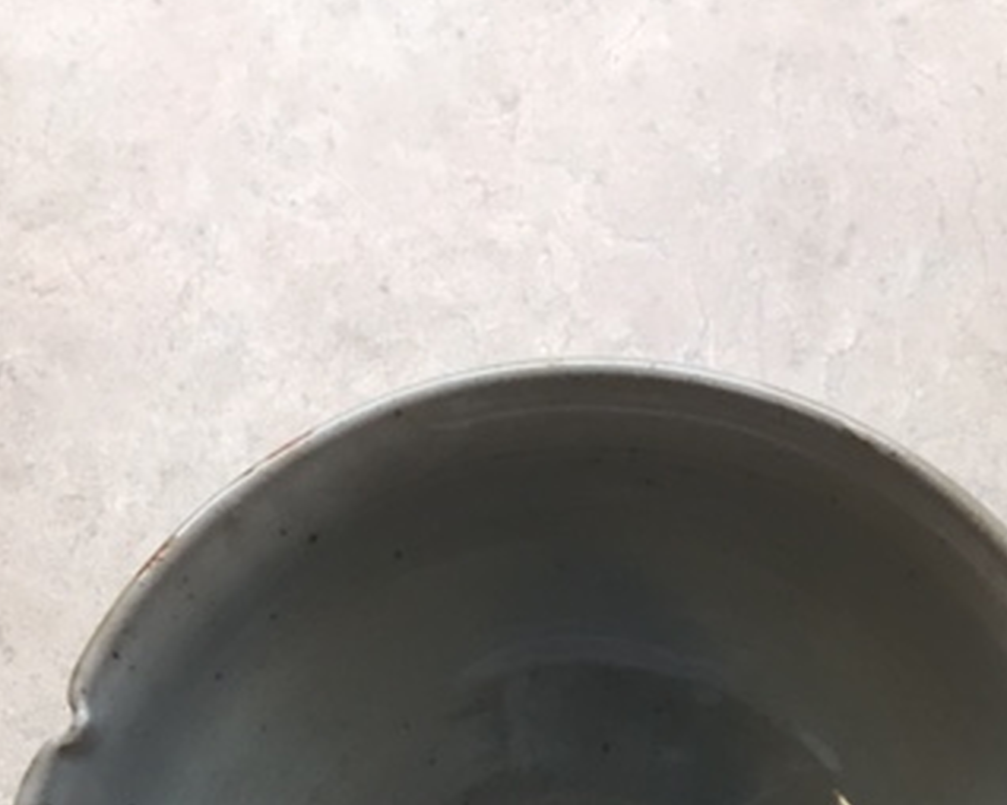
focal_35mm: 57
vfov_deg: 24.4
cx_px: 570
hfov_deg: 33.0
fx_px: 1698
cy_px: 944
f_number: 2.2
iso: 32
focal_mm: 4.15
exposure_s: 1/30
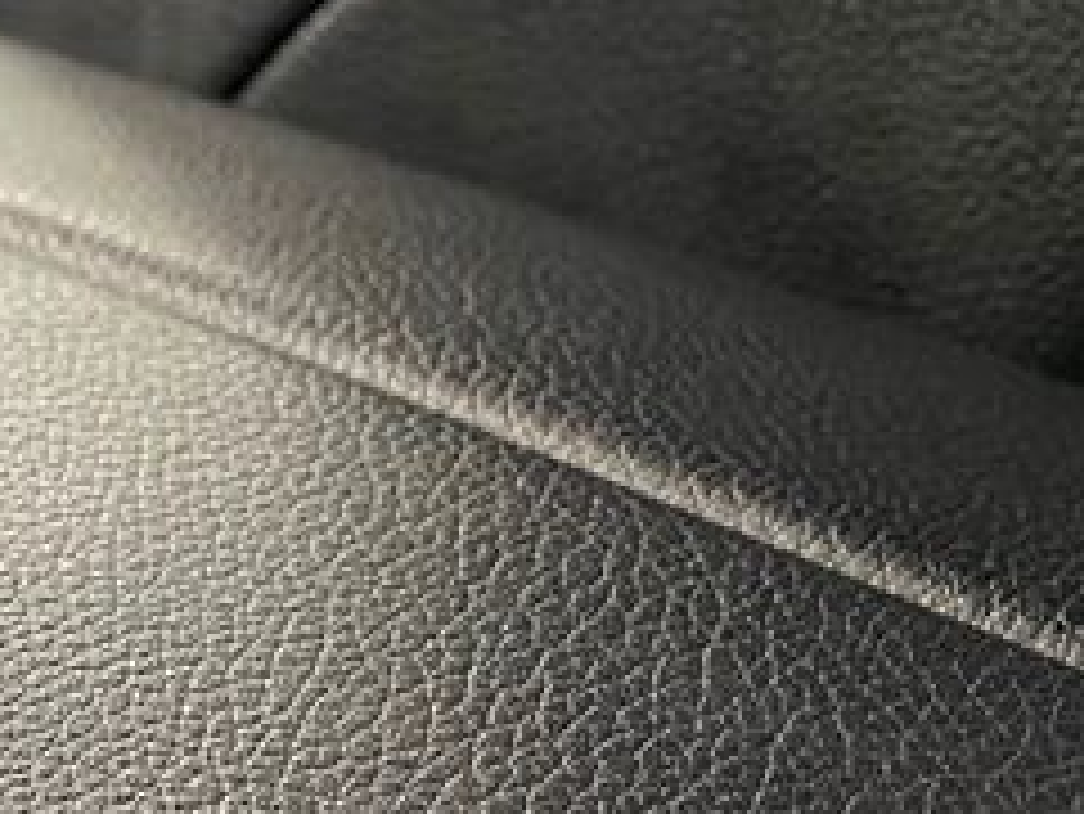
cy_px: 684
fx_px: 2162
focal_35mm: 69
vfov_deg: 21.0
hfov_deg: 25.0
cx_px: -265
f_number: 1.6
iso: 500
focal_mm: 4.2
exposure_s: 1/40
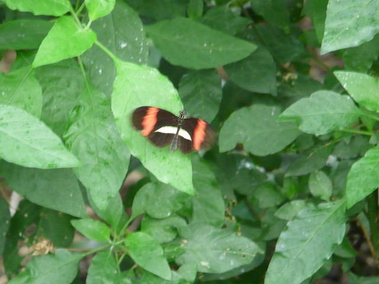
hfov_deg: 4.1
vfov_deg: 3.1
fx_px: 5299
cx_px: 190
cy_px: 142
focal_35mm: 484
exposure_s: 1/30
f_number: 3.6
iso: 400
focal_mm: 62.4
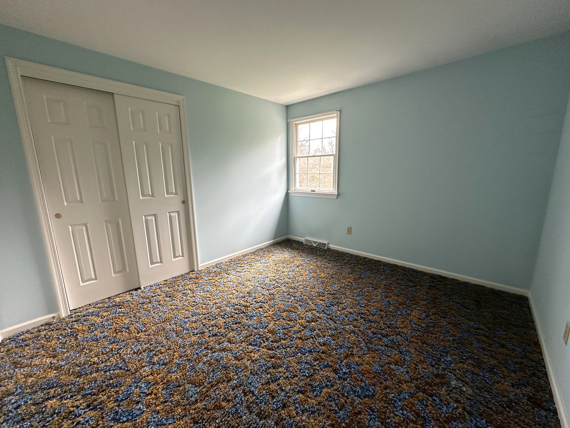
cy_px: 214
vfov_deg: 85.7
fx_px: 231
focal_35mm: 14
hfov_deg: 102.1
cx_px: 285
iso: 160
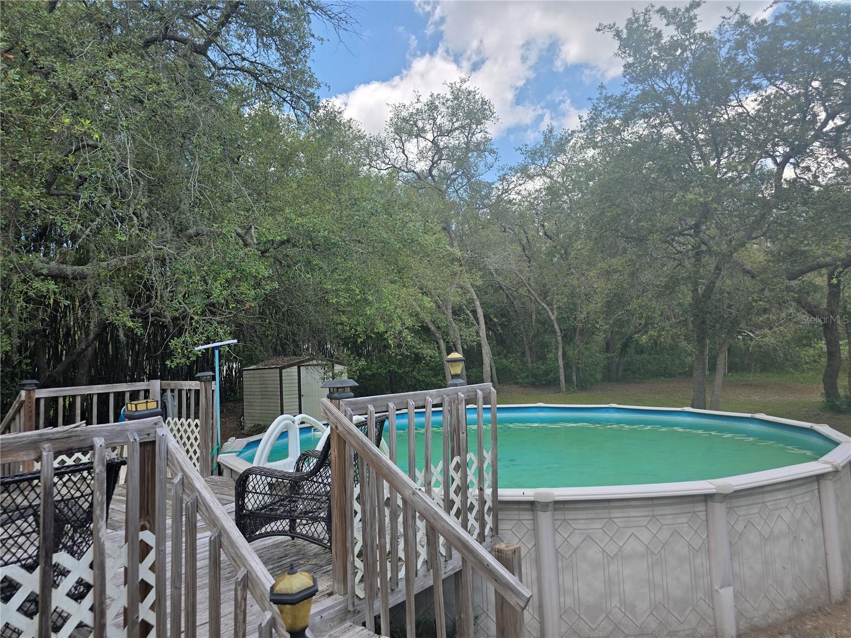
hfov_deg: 73.9
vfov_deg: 58.9
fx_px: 565
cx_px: 426
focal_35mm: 23
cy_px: 319
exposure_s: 1/475
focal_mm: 6.3
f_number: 1.7
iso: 12
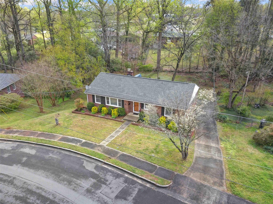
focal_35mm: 26
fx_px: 205
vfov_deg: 53.1
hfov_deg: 67.3
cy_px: 102
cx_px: 136
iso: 100
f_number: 2.2
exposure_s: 1/400
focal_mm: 4.7
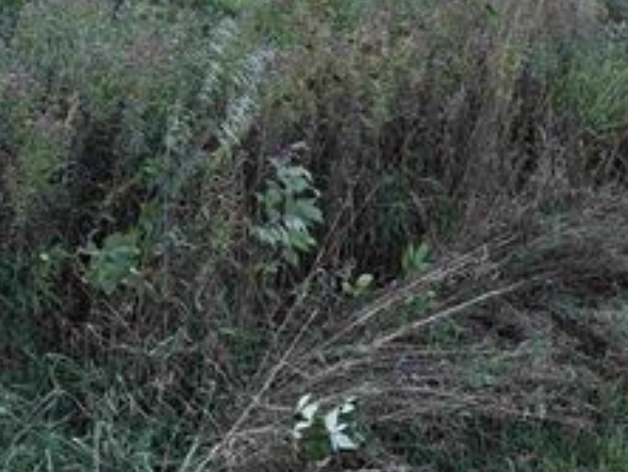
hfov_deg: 35.1
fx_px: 981
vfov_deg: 25.7
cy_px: -4
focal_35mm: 54
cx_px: 424
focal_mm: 6.76
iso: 100
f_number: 1.78
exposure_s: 1/1314
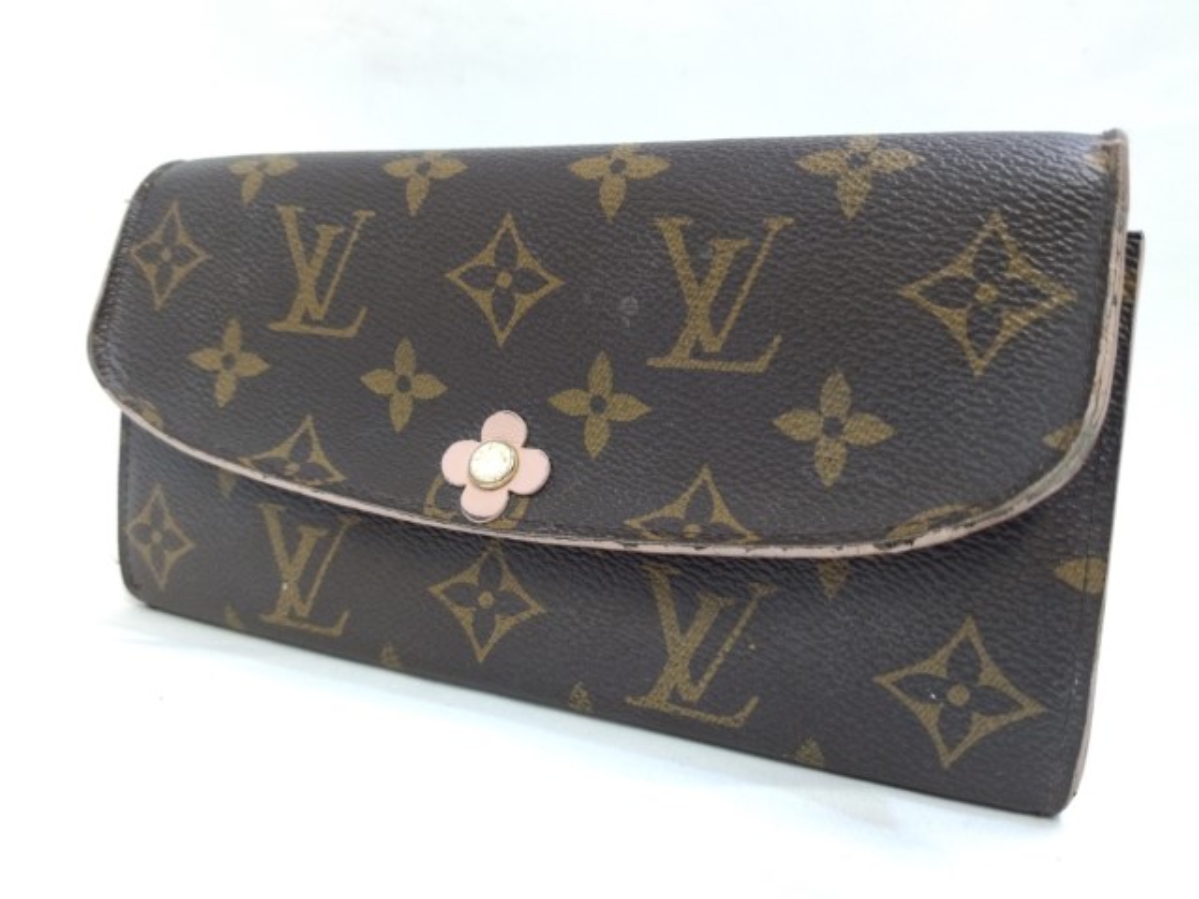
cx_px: 600
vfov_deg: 51.4
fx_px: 935
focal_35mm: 27
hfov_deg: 65.3
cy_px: 450
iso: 400
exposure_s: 1/40
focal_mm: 4.74
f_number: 1.79
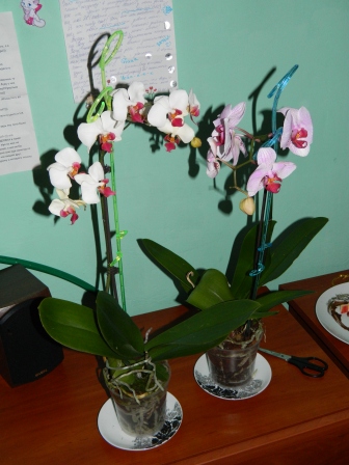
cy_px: 232
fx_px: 551
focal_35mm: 41
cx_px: 174
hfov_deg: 35.1
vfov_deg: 45.8
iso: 200
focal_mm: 7.3
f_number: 3.5
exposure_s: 1/40
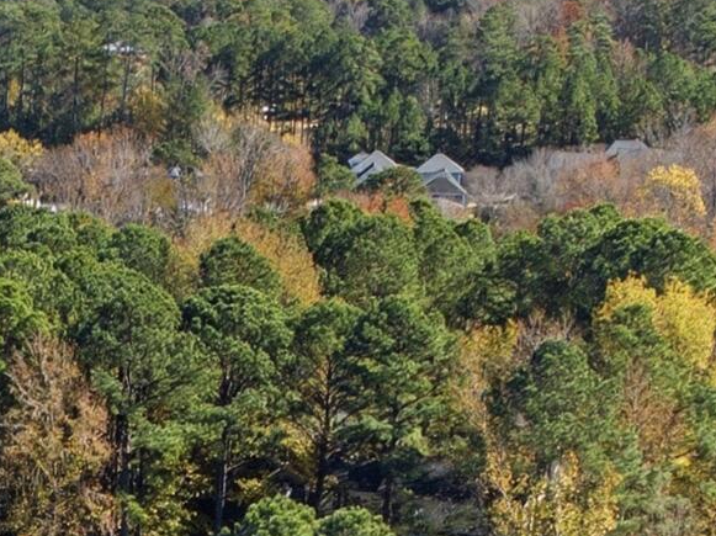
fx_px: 2563
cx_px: -129
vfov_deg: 11.4
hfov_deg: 15.4
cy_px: 853
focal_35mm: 124
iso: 250
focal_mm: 12.3
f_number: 2.8
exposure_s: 1/3200
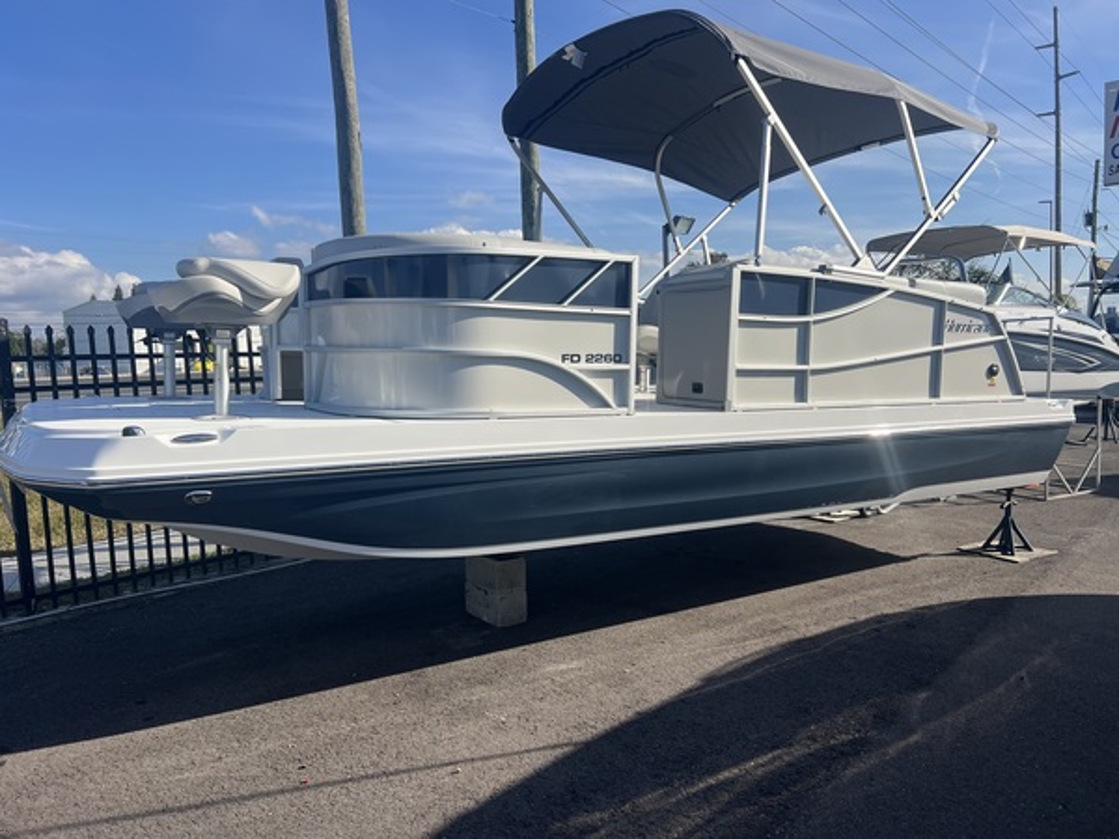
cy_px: 420
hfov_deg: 67.3
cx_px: 560
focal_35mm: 26
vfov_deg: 53.1
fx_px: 840
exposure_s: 1/5587
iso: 50
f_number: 1.5
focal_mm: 5.7
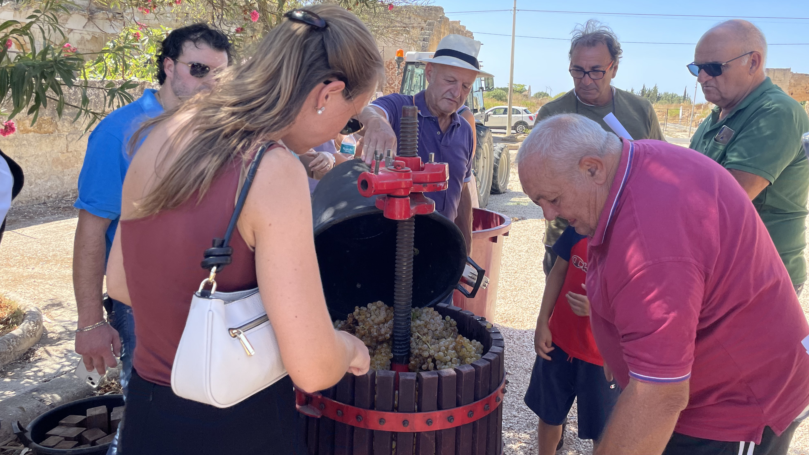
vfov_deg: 39.9
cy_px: 173
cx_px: 406
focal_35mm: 29
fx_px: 622
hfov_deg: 66.1
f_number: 1.6
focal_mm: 4.2
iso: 32
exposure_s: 1/997
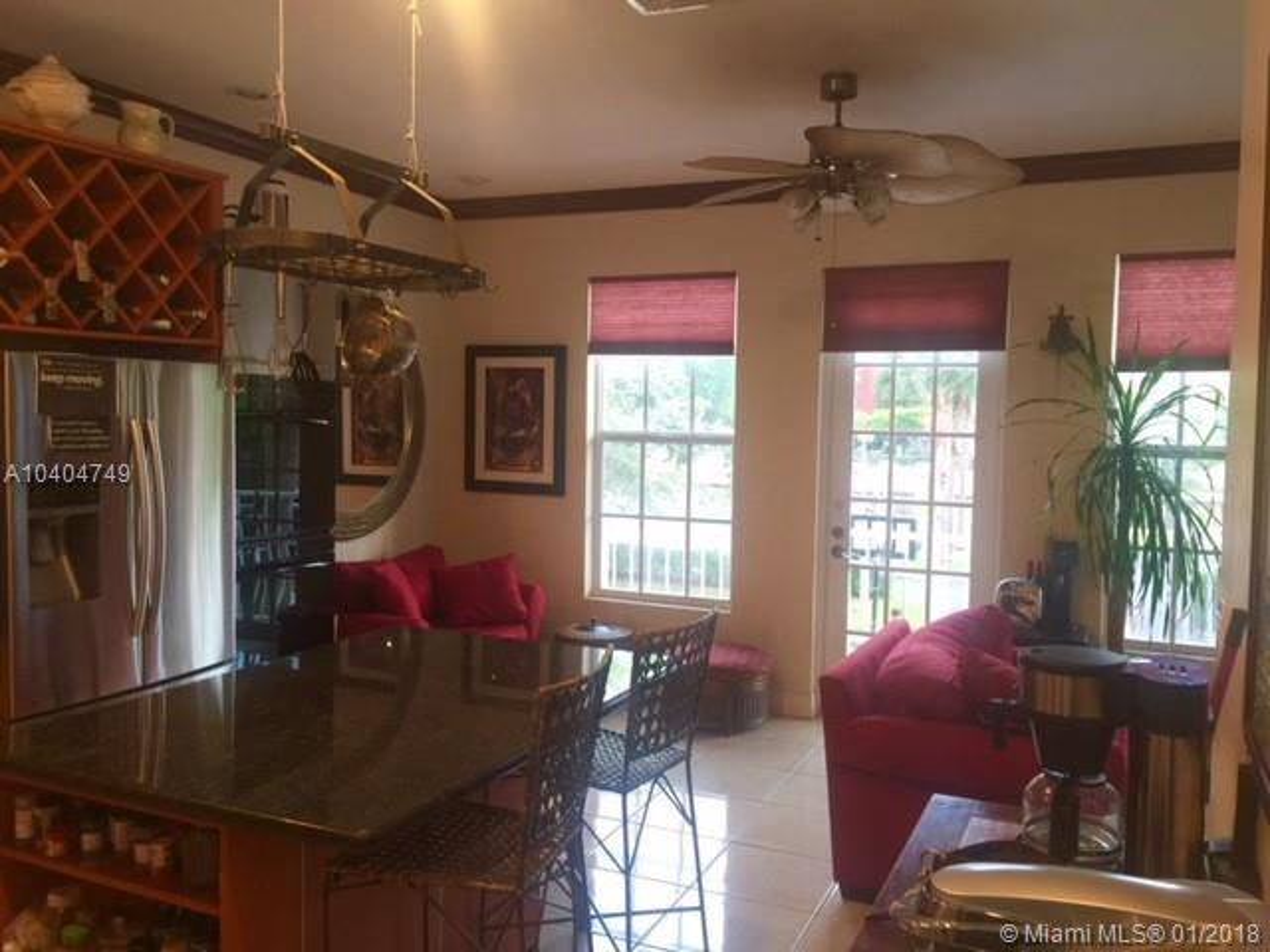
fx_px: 1064
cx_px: 635
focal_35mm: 29
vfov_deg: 48.2
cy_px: 476
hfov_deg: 61.7
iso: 32
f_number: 2.2
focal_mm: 4.15
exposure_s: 1/15
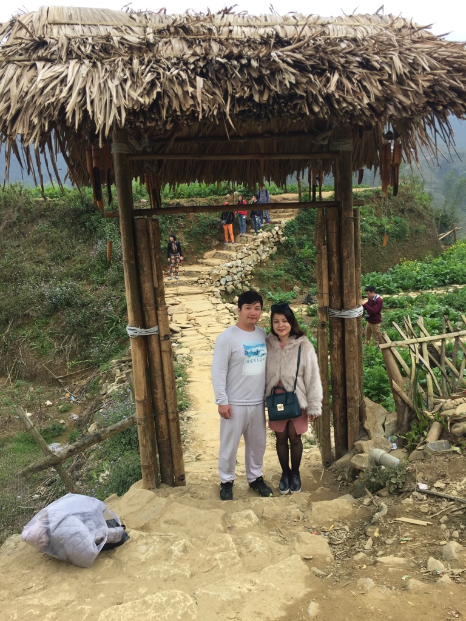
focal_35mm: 29
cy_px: 310
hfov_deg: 48.2
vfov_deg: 61.7
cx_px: 233
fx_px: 521
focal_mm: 4.15
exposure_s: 1/309
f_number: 2.2
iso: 32
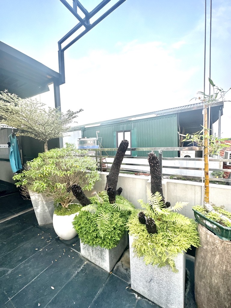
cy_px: 154
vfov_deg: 102.1
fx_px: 125
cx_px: 116
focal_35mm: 14
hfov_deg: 85.7
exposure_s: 1/99
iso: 80
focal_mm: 2.22
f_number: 2.2
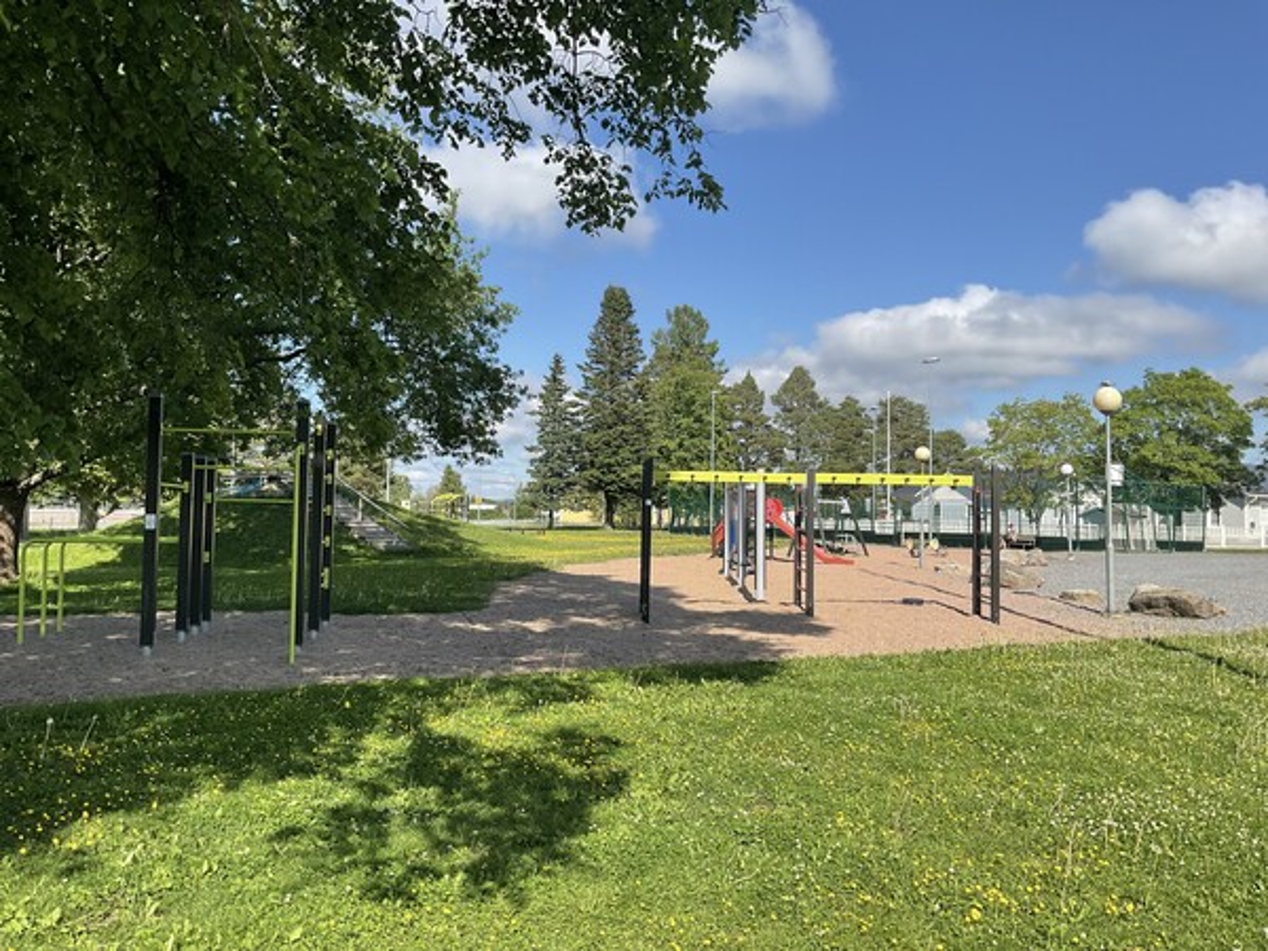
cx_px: 634
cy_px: 476
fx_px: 1062
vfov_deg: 48.2
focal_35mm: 29
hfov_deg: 61.7
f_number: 1.8
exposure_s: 1/1675
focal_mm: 3
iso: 16
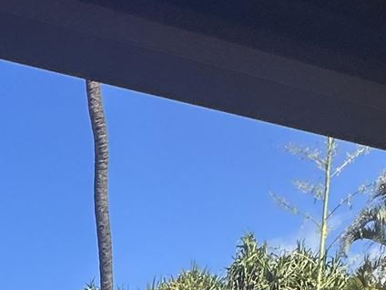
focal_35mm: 76
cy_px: 755
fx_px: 847
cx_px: -124
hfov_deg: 22.7
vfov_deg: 12.9
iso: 40
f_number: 2.2
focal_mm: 2.22
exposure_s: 1/1667
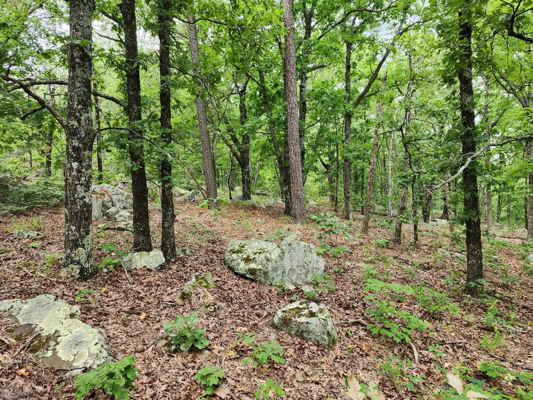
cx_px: 266
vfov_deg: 58.9
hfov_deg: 73.9
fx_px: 354
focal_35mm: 23
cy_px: 200
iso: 50
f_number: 1.8
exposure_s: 1/180
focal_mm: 6.4
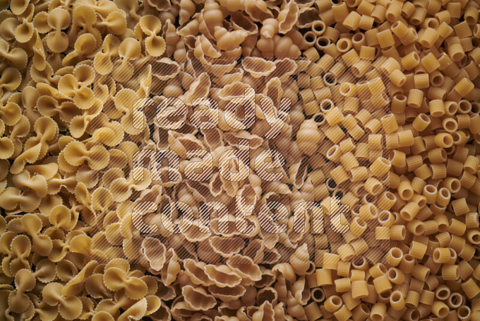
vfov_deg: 27.0
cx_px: 240
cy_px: 160
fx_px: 667
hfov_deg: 39.6
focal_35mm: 50
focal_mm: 50
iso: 160
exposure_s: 1/100
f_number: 8
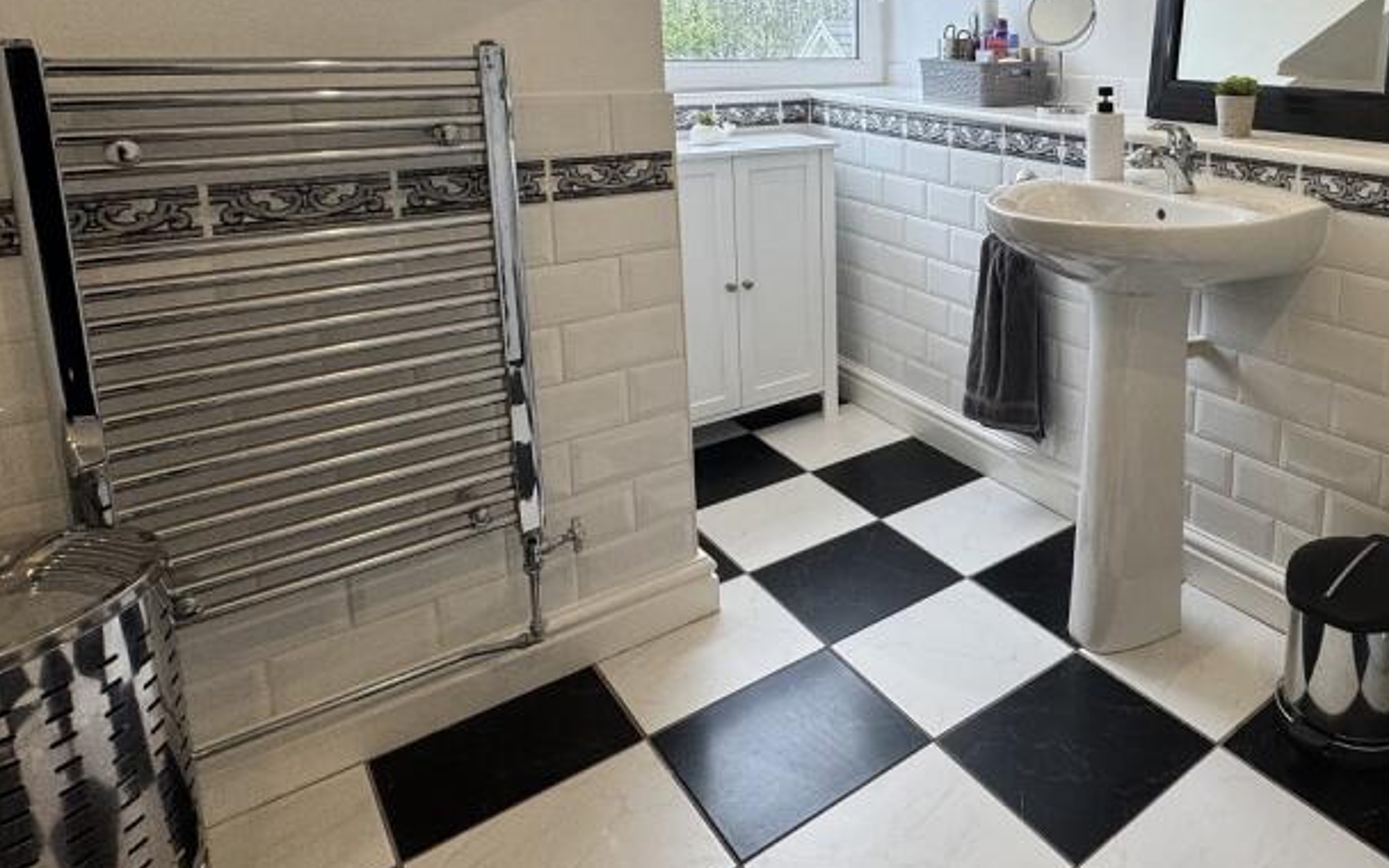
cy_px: 185
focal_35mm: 25
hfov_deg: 66.6
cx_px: 1090
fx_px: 946
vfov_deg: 46.9
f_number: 2.2
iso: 80
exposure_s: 1/100
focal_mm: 2.22
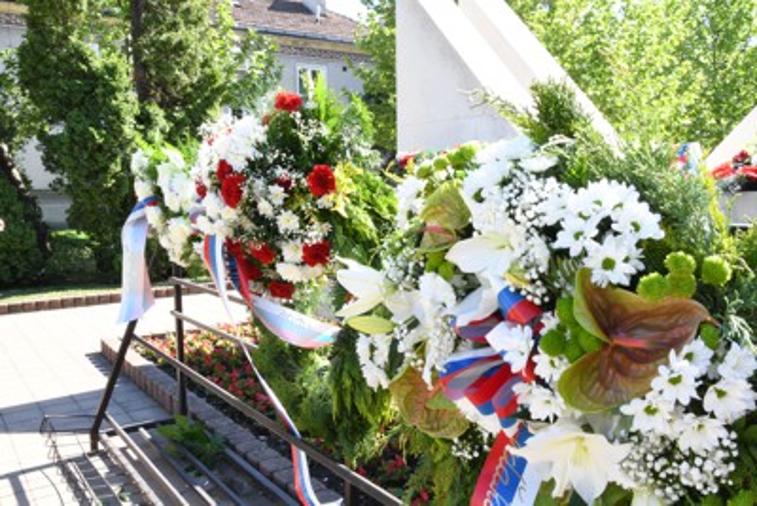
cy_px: 253
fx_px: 652
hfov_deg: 60.3
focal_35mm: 31
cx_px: 378
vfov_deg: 42.4
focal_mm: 21
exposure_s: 1/30
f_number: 22
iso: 640
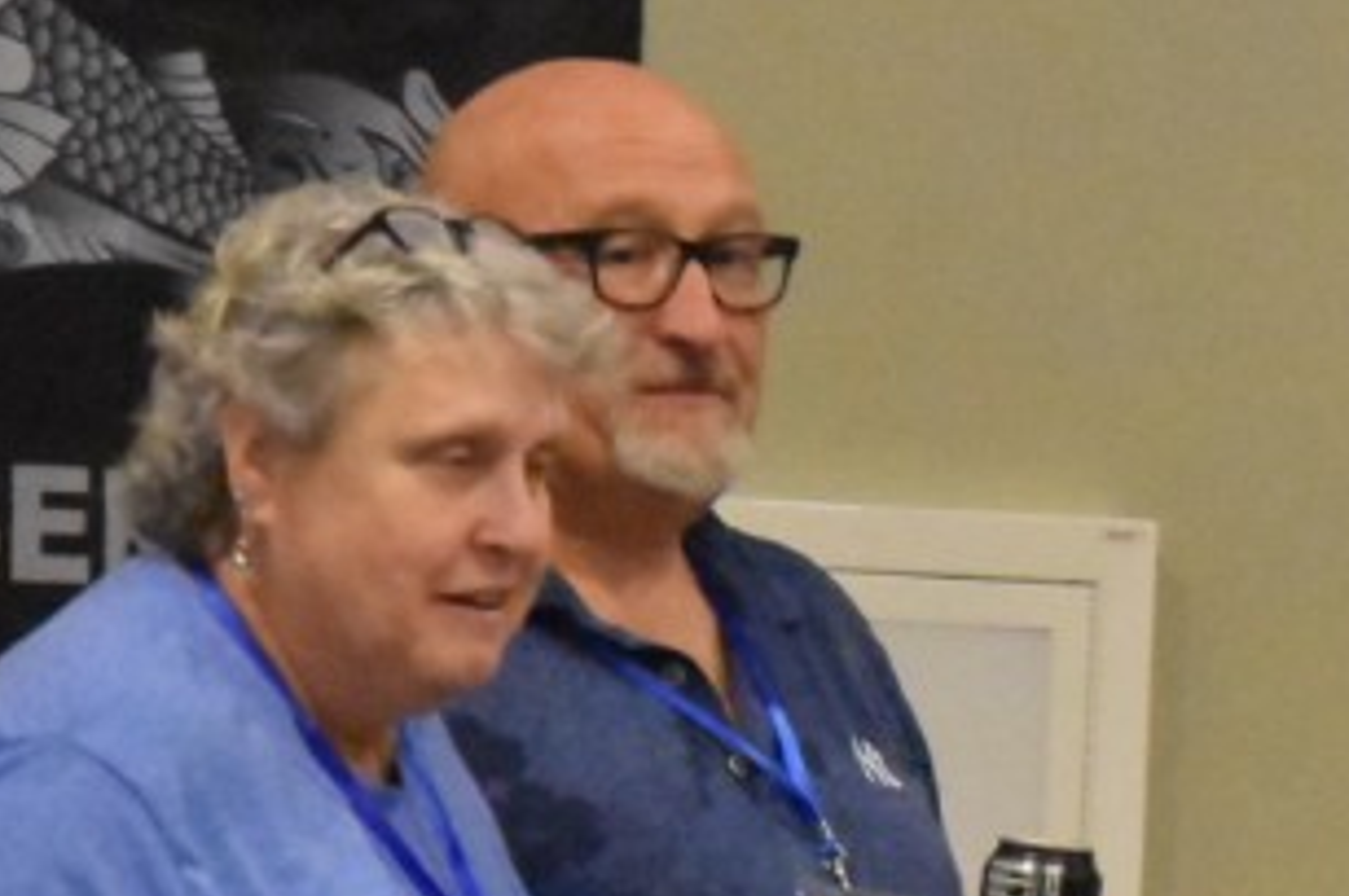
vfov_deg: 2.9
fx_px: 17925
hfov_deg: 4.3
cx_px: 1740
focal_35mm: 479
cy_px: 826
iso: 12800
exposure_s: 1/100
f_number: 5.6
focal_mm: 85
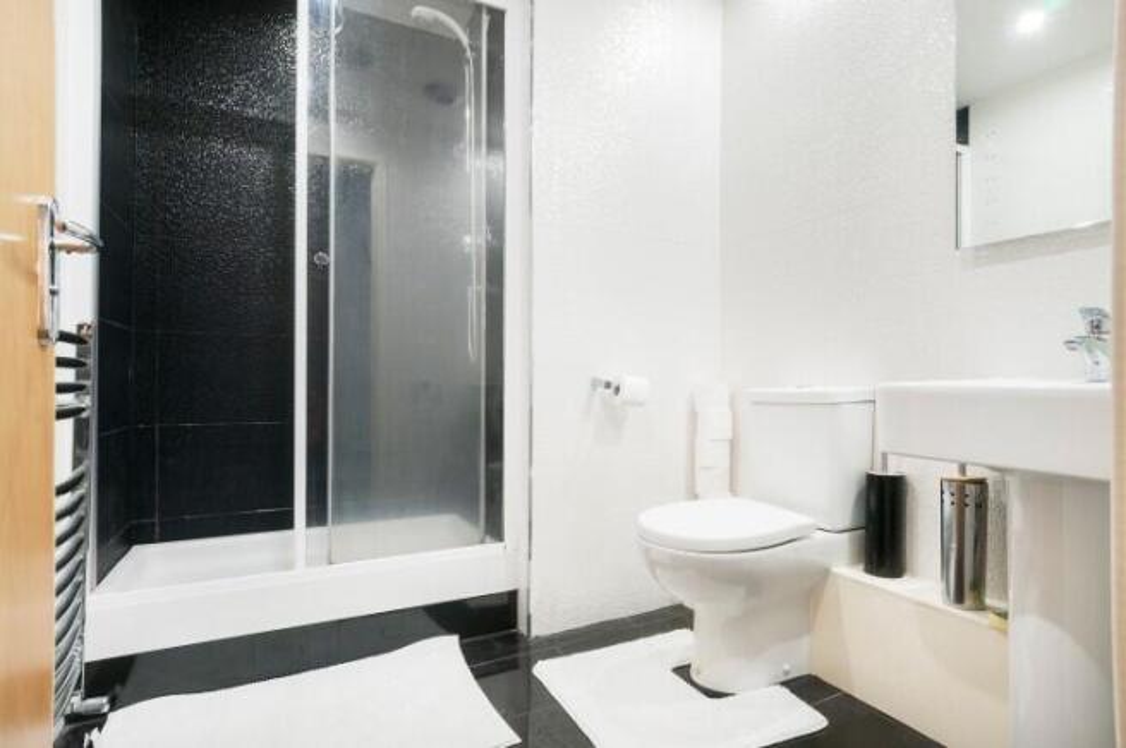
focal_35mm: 18
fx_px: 562
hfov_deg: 90.1
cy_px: 374
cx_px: 563
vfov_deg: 67.3
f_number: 11
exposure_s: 1/1.67
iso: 200
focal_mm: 12
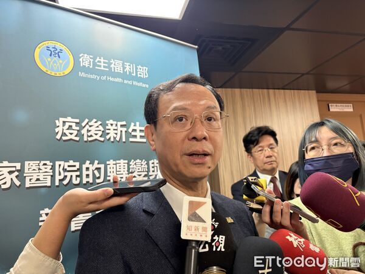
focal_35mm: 26
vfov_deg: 53.1
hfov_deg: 67.3
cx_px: 182
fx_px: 274
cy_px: 137
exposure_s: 1/60
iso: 250
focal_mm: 5.96
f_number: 1.6
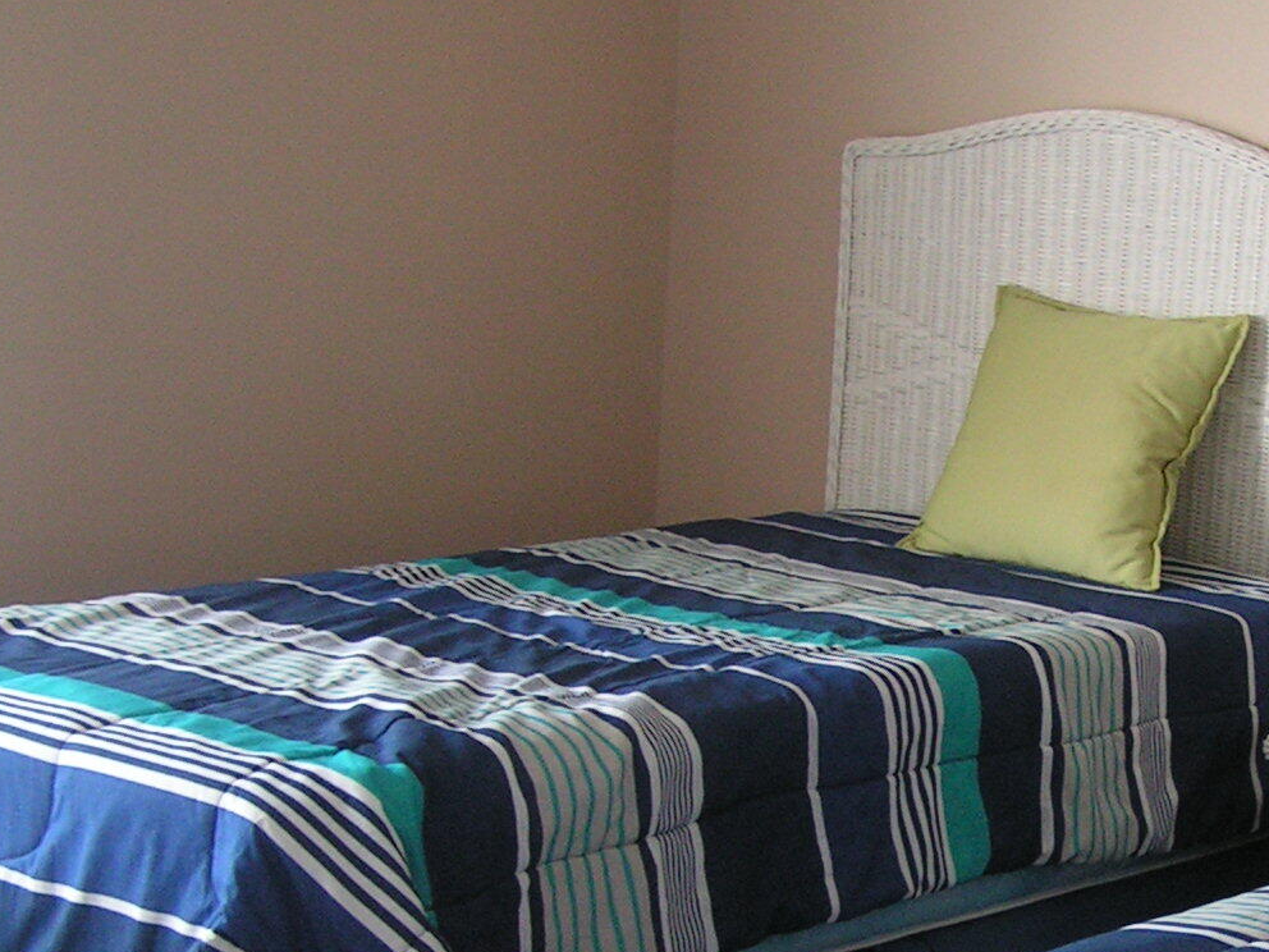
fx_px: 3189
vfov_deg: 16.8
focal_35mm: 87
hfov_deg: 22.0
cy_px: 792
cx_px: 1146
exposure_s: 1/40
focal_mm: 6.3
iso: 100
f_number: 2.8
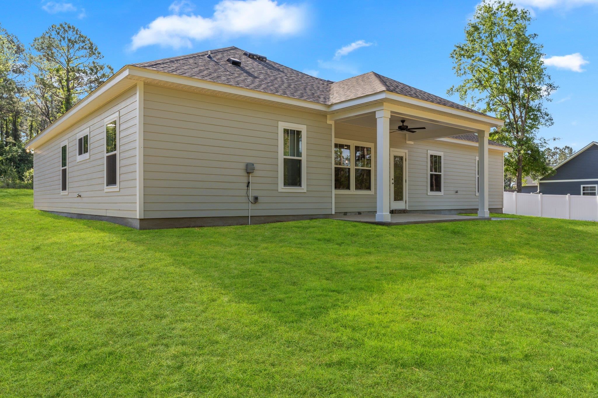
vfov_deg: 53.1
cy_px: 199
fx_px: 399
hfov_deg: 73.7
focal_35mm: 24
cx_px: 299
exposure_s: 1/60
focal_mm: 24
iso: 100
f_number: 9
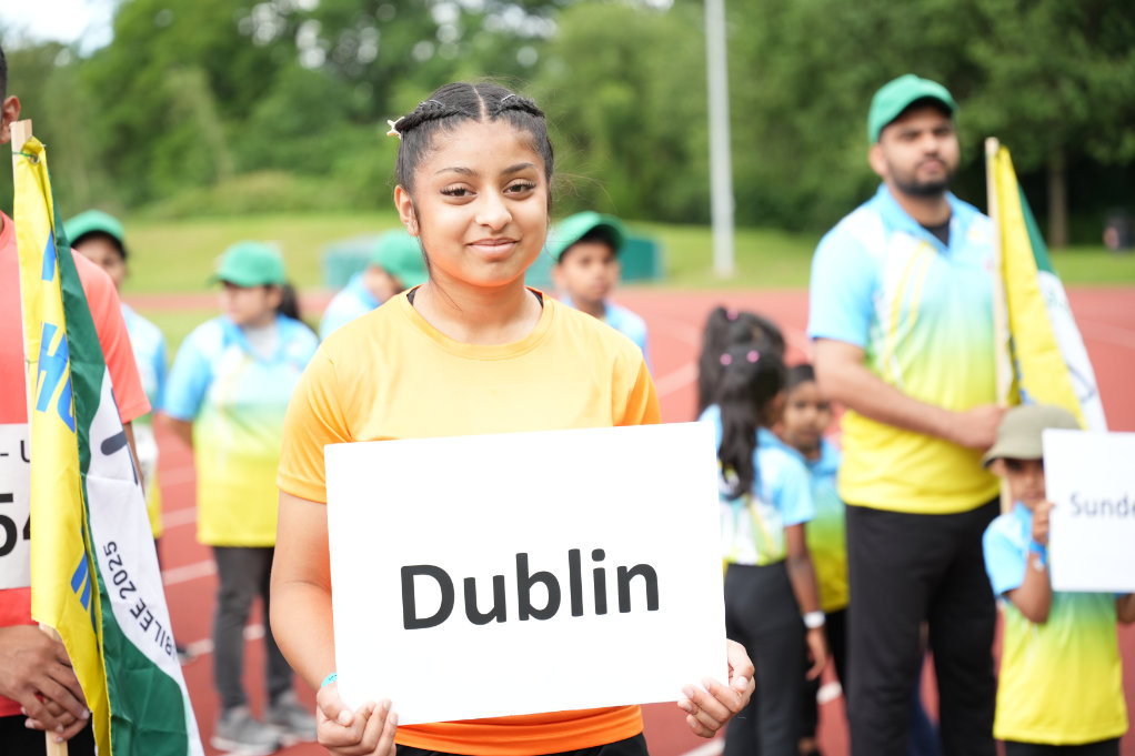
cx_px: 568
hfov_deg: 28.8
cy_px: 378
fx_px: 2206
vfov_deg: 19.5
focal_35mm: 70
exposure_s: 1/800
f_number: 2.8
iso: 400
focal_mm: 70
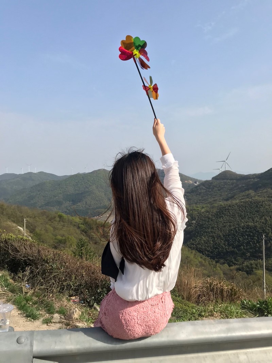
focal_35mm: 28
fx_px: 293
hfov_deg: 49.7
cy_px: 182
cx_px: 136
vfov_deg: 63.4
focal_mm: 3.99
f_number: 1.8
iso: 20
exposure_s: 1/1808
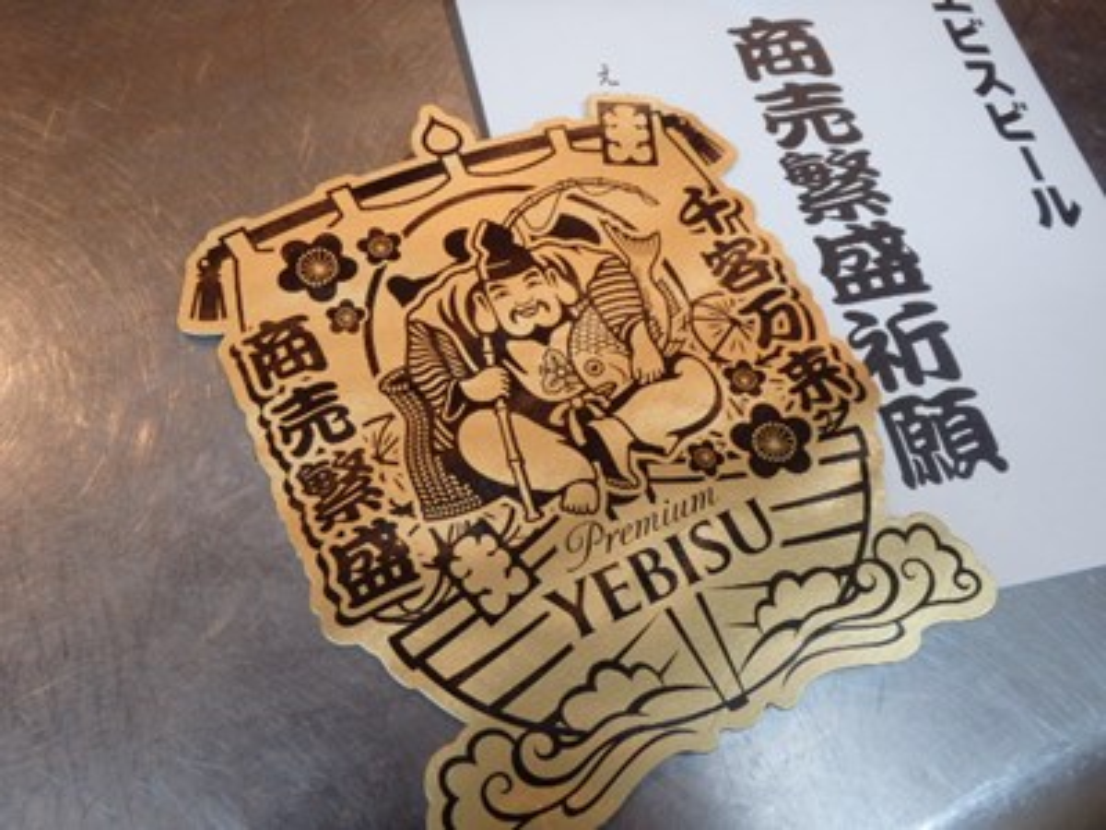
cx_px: 553
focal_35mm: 28
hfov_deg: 63.4
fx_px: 895
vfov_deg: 49.7
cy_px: 415
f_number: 3.9
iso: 320
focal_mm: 5
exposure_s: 1/30
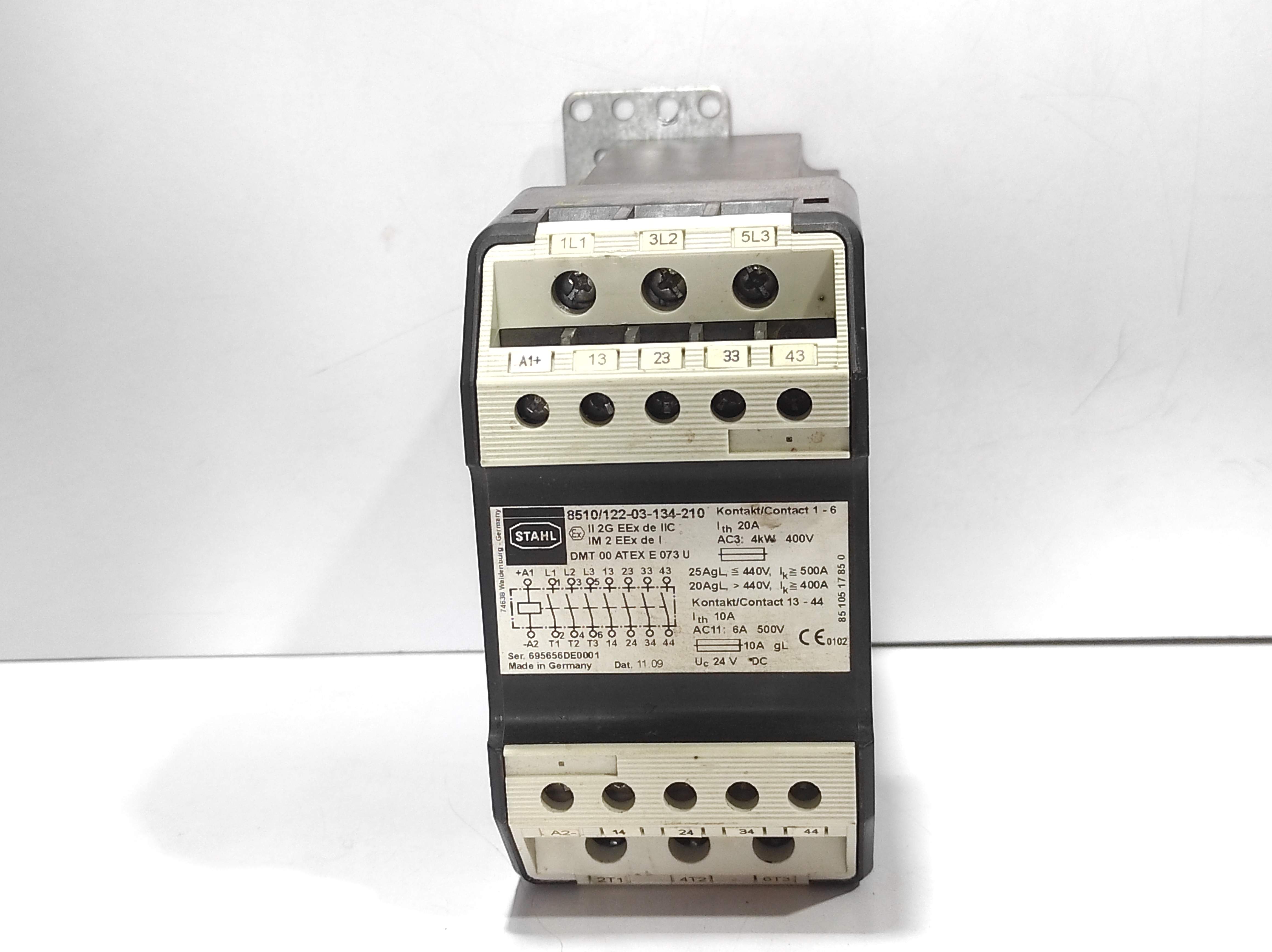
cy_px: 476
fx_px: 918
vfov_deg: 54.8
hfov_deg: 69.4
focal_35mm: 25
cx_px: 636
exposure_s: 1/33
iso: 671
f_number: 1.89
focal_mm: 5.43
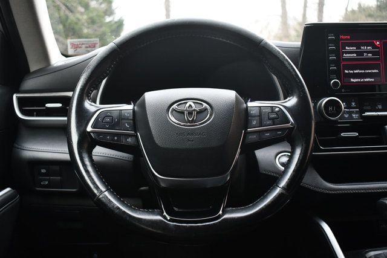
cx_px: 194
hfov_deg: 53.1
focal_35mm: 36
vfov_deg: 36.9
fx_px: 387
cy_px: 129
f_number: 4
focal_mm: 24
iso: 800
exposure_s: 1/200
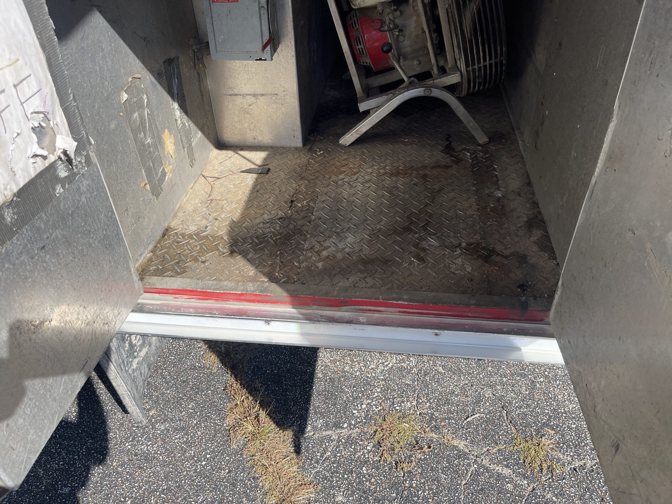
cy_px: 252
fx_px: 505
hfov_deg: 67.3
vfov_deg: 53.1
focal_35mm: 26
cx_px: 336
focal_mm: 5.1
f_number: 1.6
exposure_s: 1/1642
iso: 32
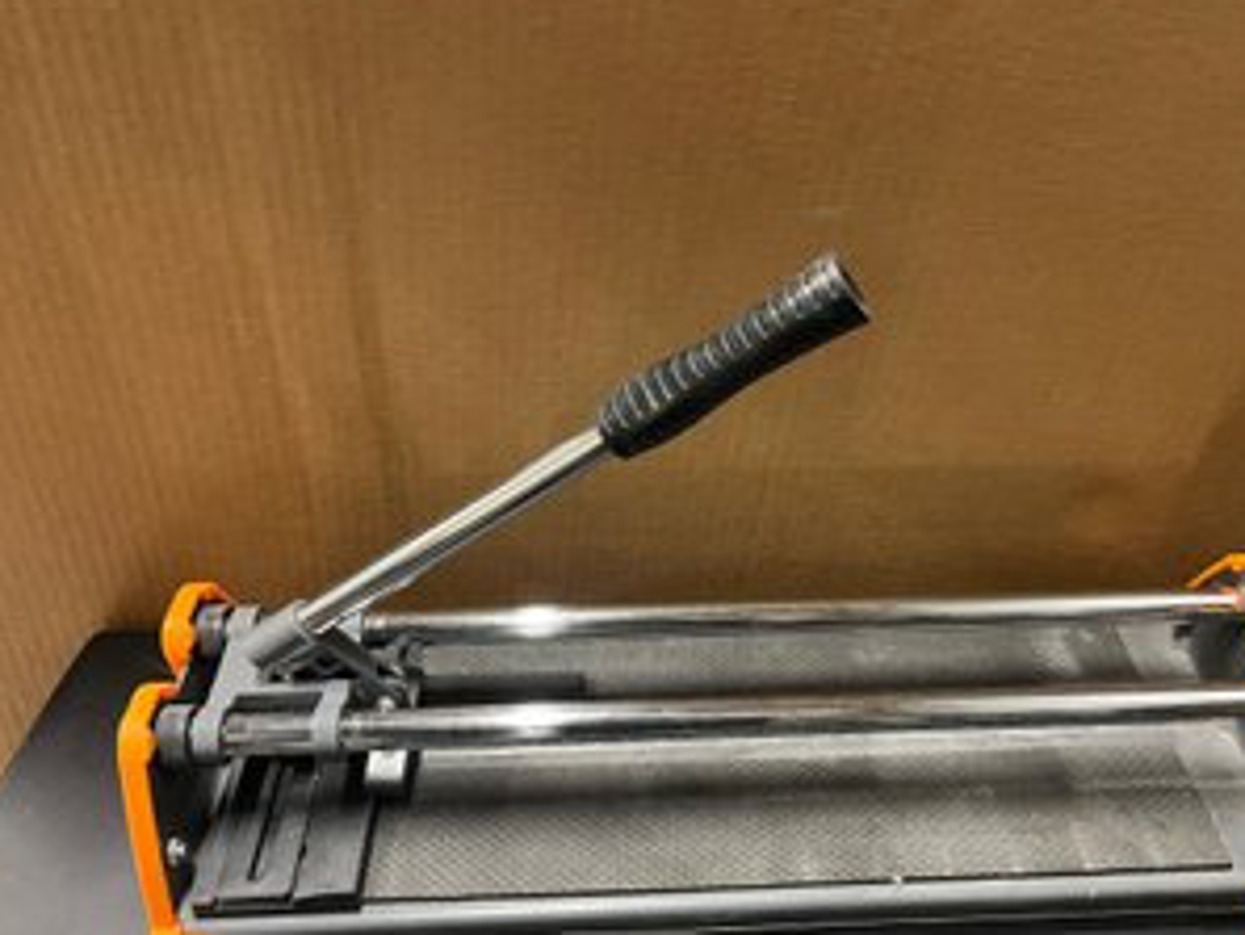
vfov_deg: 46.8
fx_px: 1079
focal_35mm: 30
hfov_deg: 59.8
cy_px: 480
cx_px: 677
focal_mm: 5.1
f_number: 1.6
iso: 500
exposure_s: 1/40
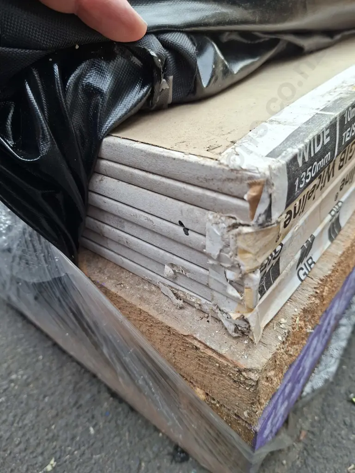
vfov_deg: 73.9
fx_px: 314
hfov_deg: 58.9
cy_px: 236
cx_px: 178
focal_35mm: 23
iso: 50
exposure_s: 1/216
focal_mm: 5.54
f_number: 1.8
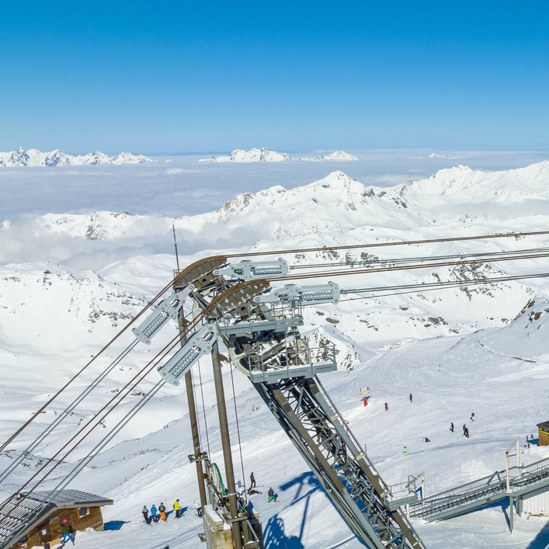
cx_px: 575
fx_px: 861
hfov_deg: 32.0
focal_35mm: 48
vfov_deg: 35.0
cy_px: 370
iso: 100
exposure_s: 1/400
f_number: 11
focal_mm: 12.3
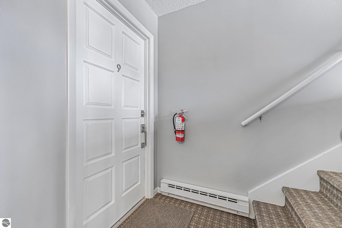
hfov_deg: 104.2
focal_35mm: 14
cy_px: 114
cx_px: 171
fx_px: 133
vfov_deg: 81.3
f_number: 3.5
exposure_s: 1/30
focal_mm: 14
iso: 2500
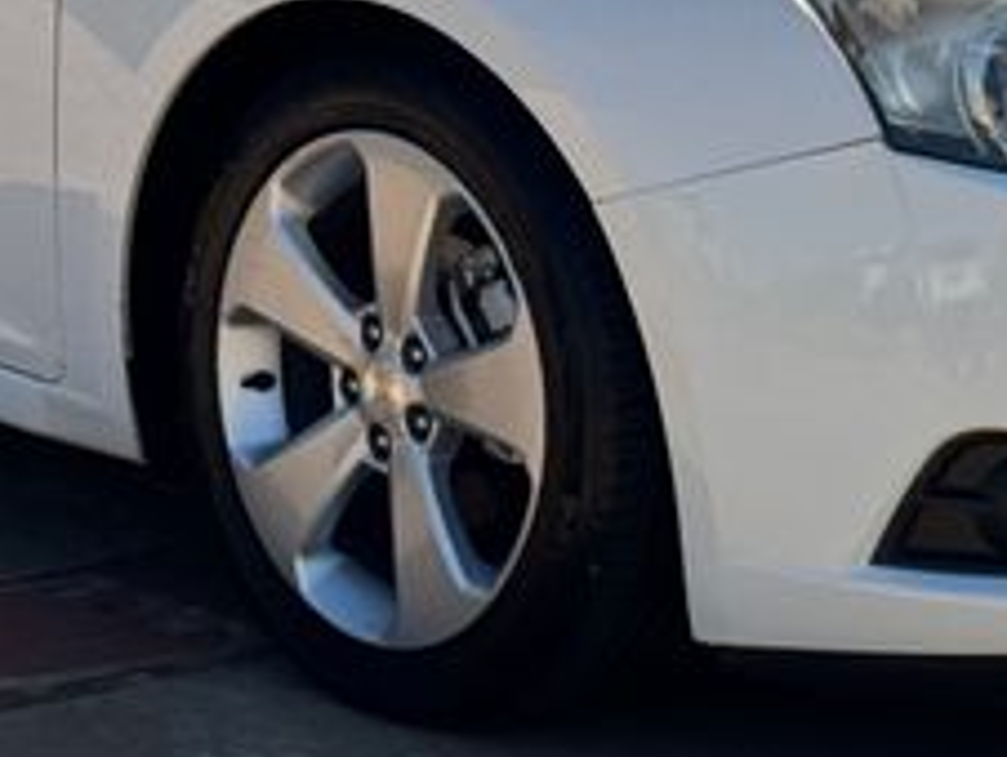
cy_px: 67
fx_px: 5009
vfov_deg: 8.6
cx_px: 446
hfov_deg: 11.5
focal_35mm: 172
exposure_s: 1/6410
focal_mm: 6.76
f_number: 1.78
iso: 64
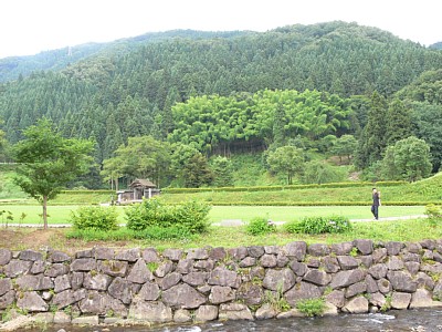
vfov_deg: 40.7
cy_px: 166
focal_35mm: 35
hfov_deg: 52.6
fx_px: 447
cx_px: 221
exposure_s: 1/50
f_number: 4
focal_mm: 7.4
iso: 80
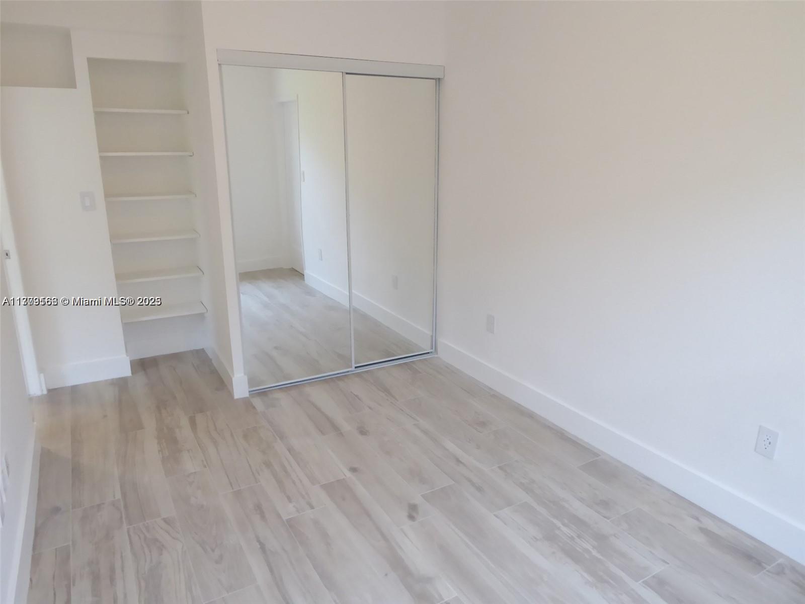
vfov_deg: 56.8
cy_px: 302
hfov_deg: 71.6
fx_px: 558
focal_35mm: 24
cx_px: 402
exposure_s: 1/15
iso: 400
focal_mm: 4.3
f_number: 5.6
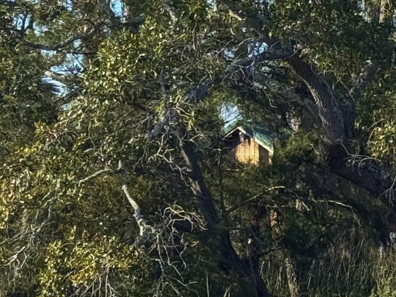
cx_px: 503
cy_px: -96
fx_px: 2242
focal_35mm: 196
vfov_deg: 7.5
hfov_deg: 9.9
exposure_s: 1/2959
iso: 64
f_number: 1.78
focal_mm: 6.76
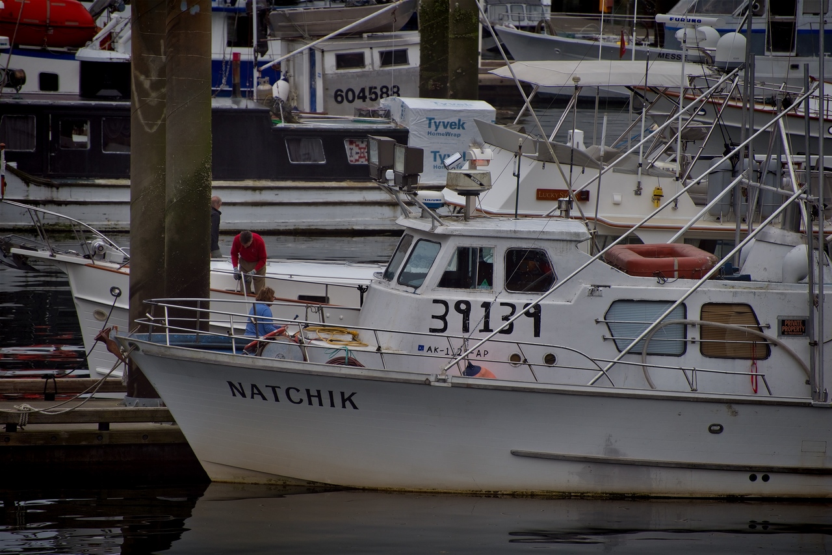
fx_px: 6934
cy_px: 278
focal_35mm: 300
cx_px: 416
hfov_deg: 6.9
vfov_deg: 4.6
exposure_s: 1/640
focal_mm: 300
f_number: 5.6
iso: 280
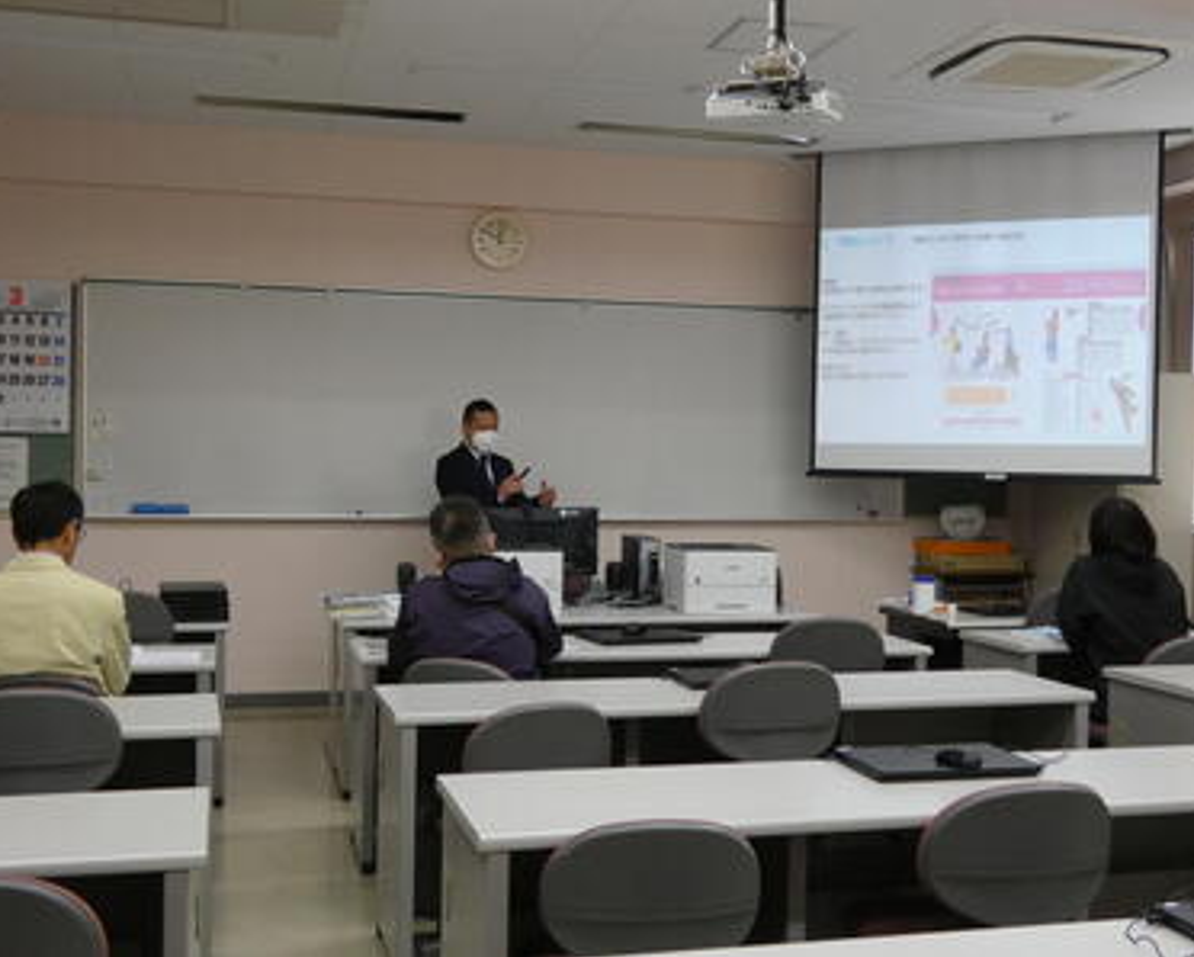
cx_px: 626
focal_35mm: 43
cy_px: 478
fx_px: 1520
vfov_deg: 34.9
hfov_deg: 42.9
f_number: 3.6
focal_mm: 7.3
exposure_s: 1/125
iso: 500
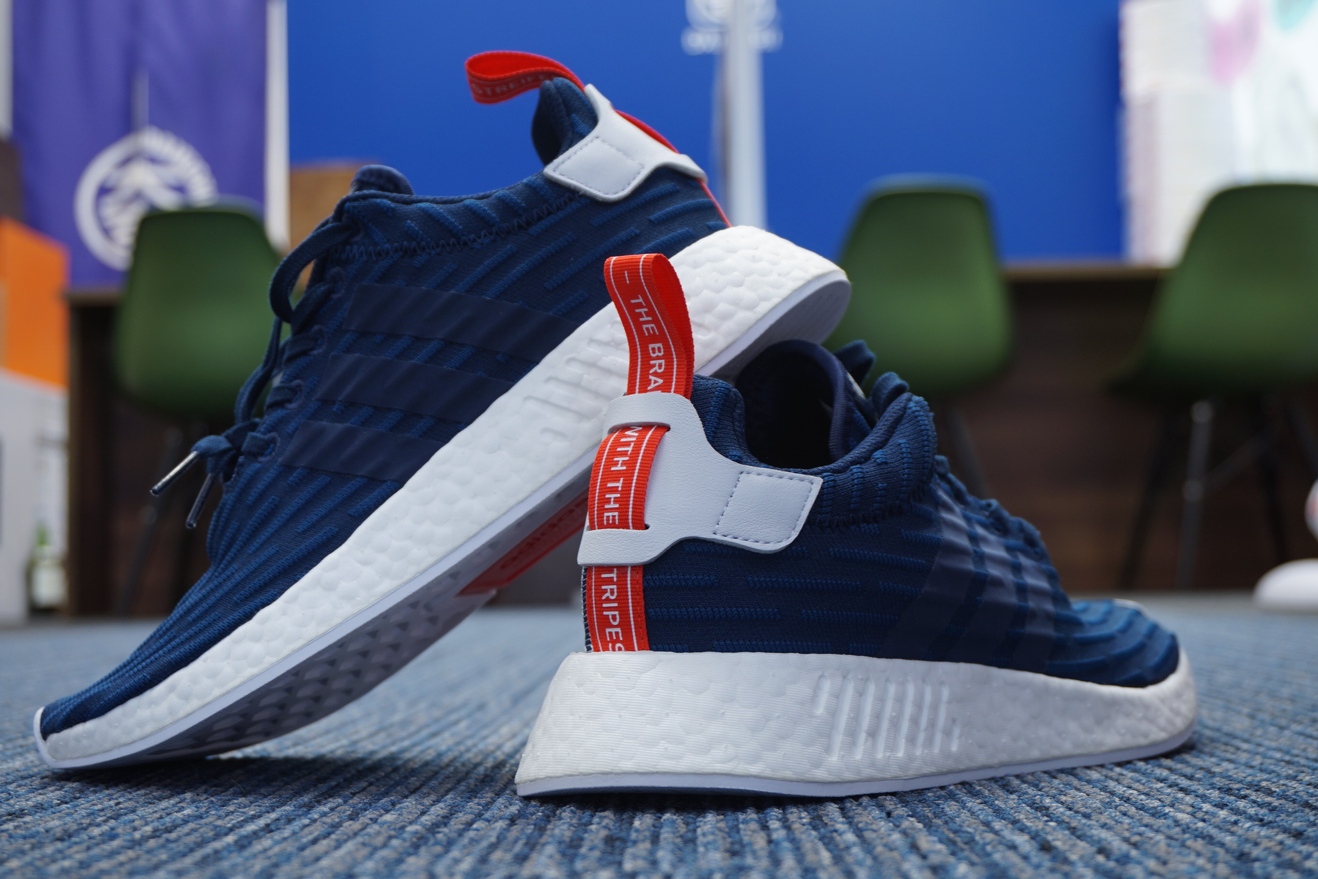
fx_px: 1647
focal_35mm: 45
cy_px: 440
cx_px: 659
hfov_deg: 43.6
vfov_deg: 29.9
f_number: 5
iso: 125
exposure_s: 1/15
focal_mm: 30
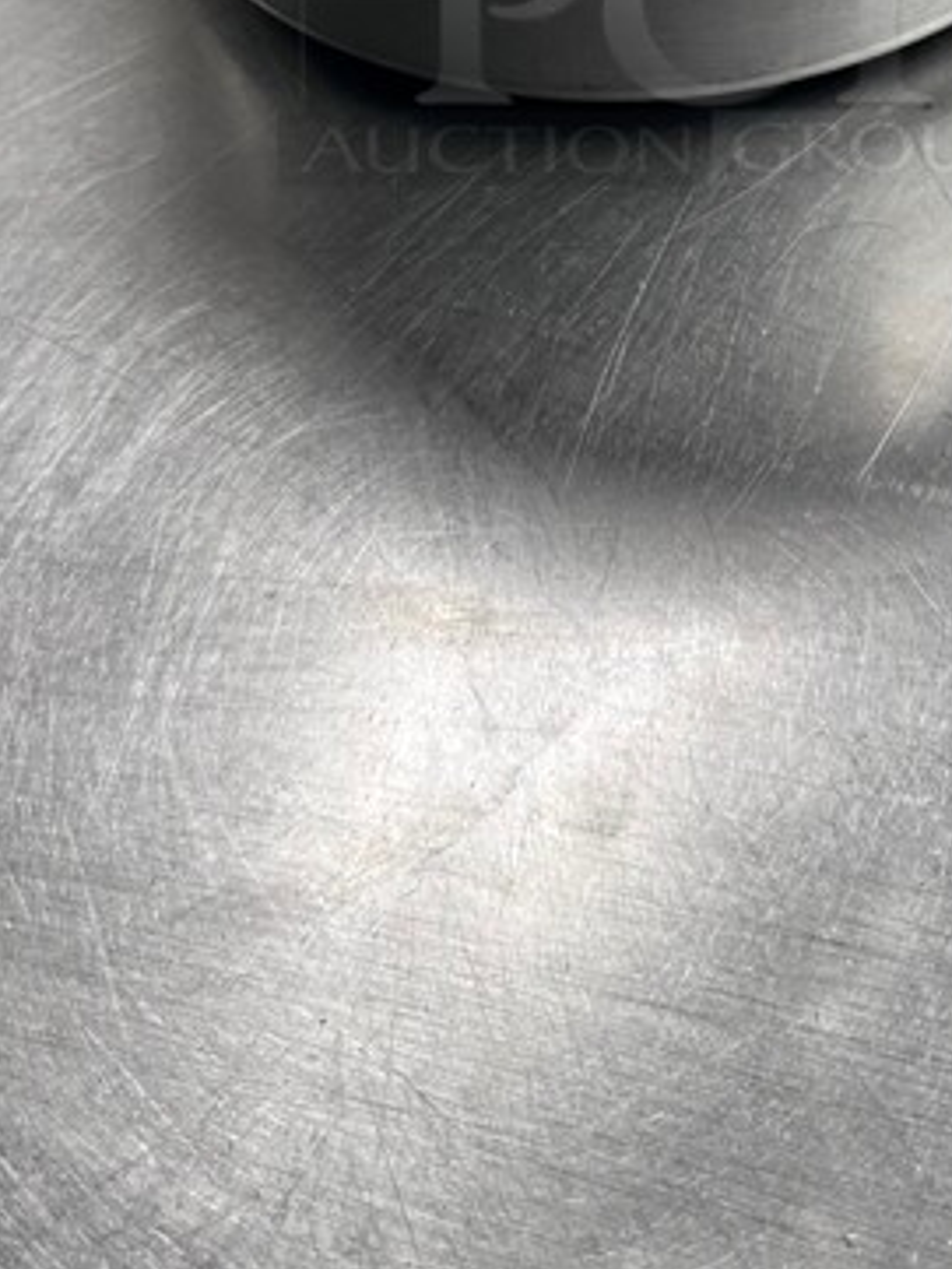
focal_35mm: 54
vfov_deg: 32.7
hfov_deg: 26.8
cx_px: 671
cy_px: 2
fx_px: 1979
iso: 250
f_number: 1.78
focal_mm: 6.86
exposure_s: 1/117
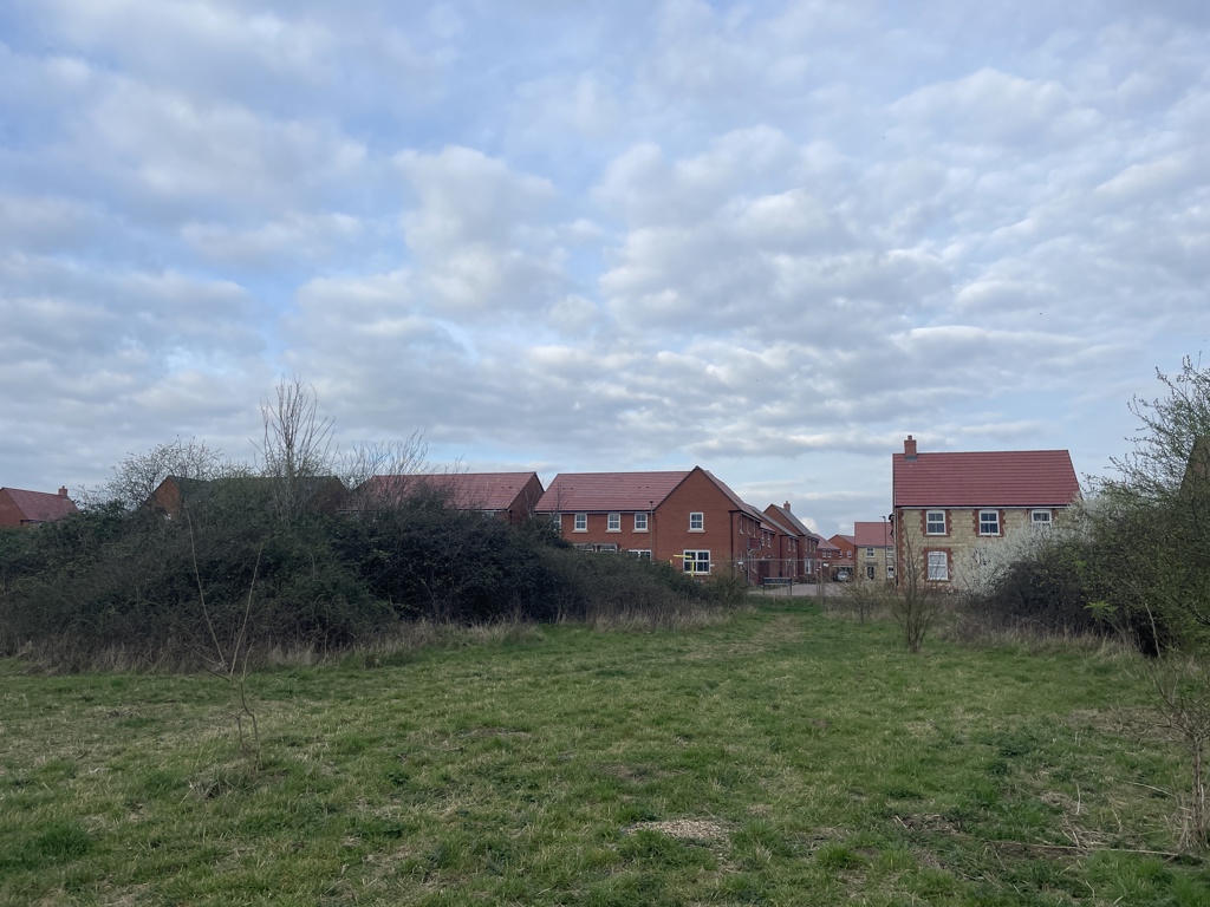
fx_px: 909
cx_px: 605
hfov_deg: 67.3
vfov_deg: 53.1
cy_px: 454
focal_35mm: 26
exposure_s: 1/2506
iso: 32
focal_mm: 4.2
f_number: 1.6
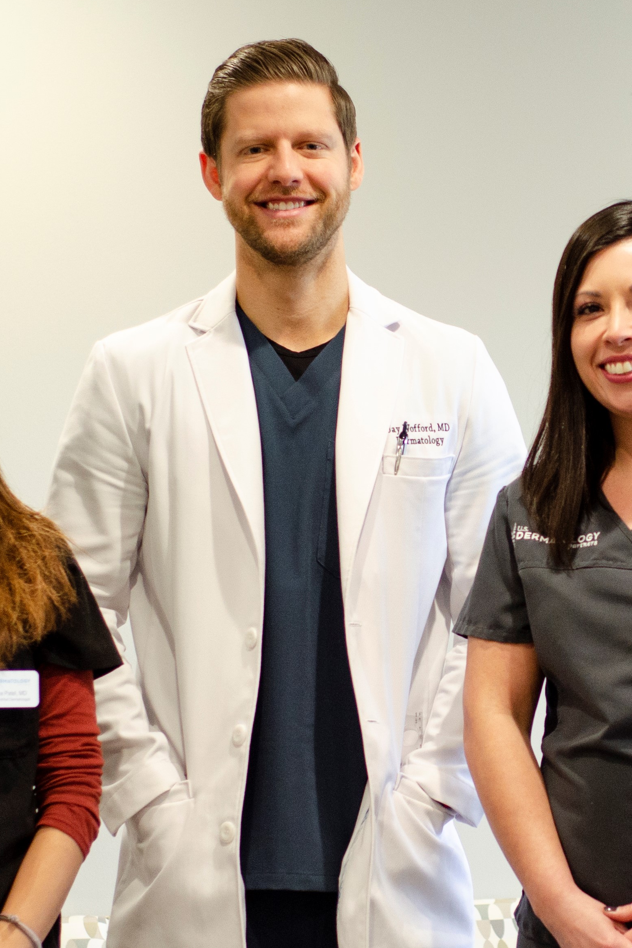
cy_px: 473
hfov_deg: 12.0
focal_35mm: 114
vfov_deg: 17.9
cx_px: 277
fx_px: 3001
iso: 500
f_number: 2.5
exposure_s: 1/100
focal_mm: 50
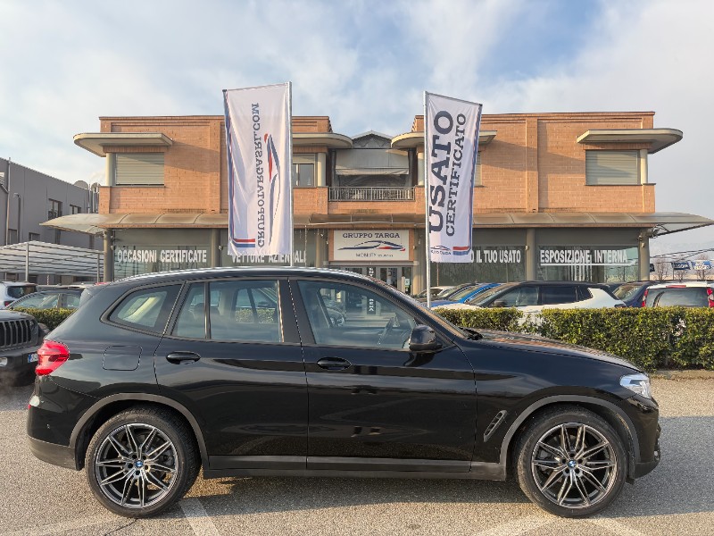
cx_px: 357
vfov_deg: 56.8
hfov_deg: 71.6
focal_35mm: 24
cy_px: 268
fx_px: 495
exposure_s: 1/822
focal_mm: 6.76
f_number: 1.78
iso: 100
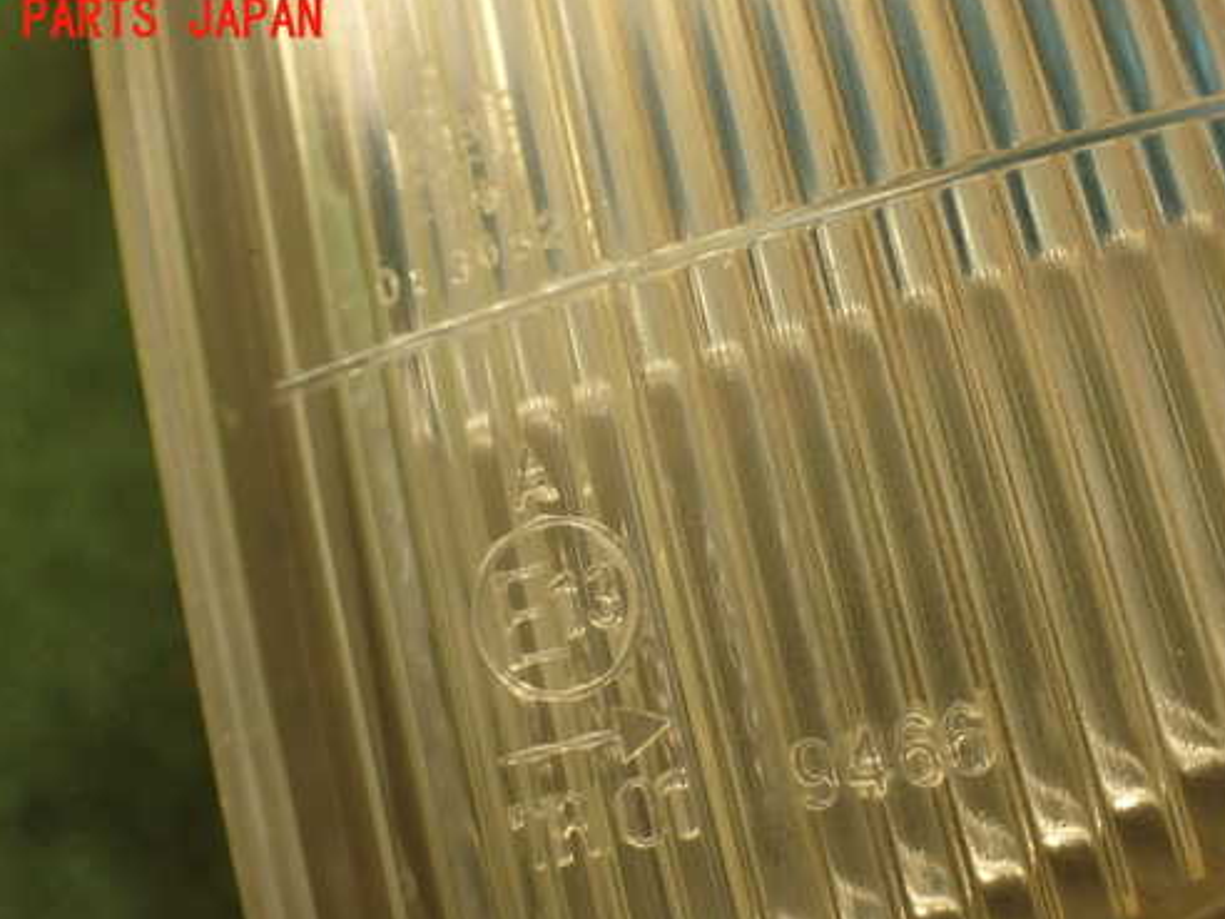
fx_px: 1380
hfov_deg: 47.9
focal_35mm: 39
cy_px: 550
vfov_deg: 36.7
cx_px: 617
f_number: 2.4
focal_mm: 5.79
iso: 160
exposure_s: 1/60
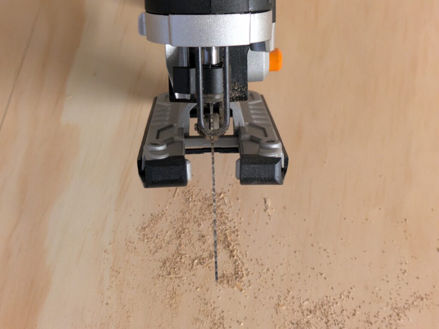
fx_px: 647
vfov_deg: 28.6
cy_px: 164
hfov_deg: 37.5
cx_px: 220
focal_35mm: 51
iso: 307
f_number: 1.89
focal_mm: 5.43
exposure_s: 1/25
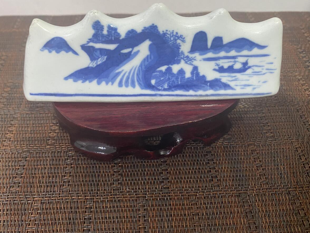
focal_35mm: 31
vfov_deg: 45.4
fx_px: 278
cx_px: 151
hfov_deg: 58.3
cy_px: 107
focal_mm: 4.25
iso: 320
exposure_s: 1/50
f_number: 1.8
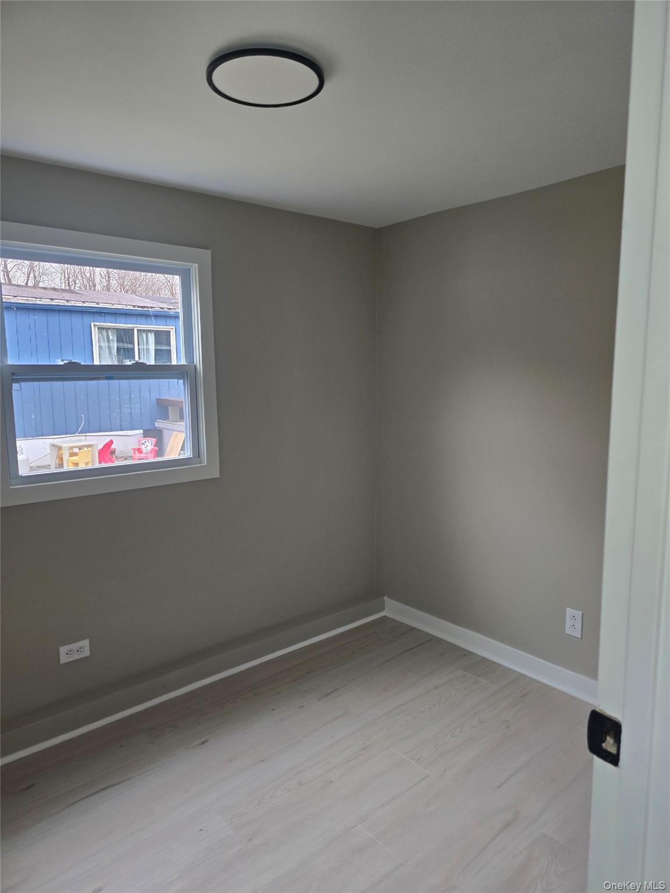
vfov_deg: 73.9
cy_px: 446
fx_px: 594
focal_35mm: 23
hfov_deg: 58.9
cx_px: 335
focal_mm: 6.3
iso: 80
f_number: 1.7
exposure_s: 1/120
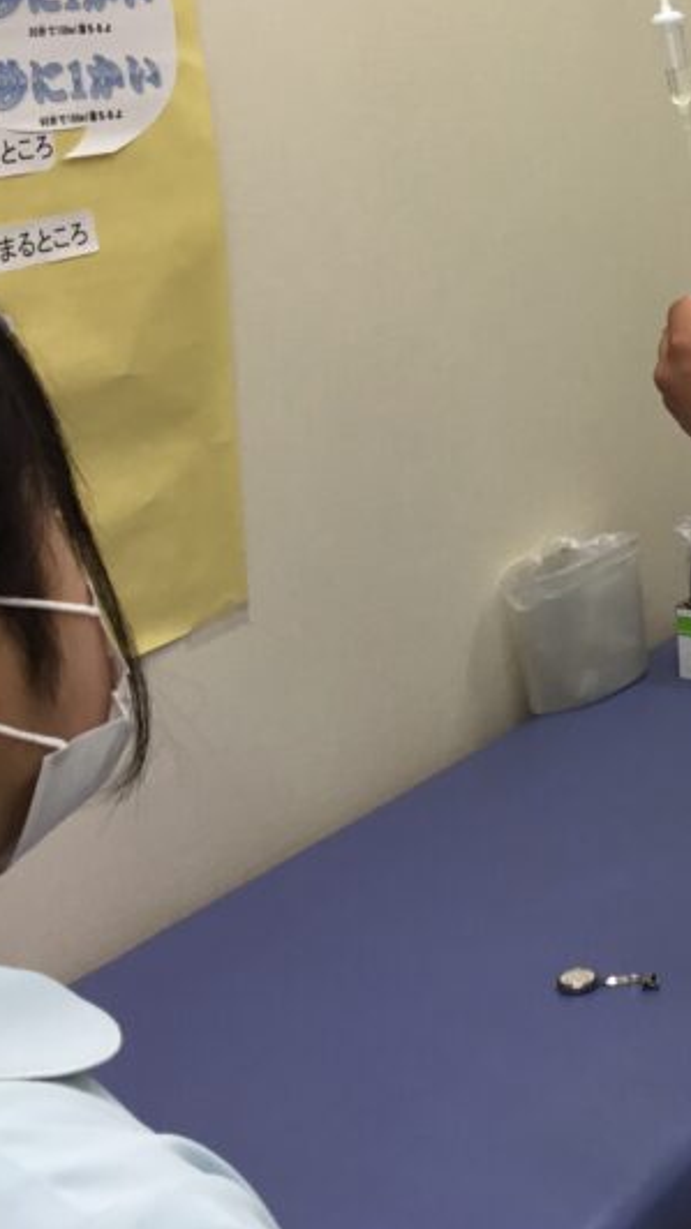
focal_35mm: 65
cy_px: 233
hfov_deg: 17.5
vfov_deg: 31.5
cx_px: 876
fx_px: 2119
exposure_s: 1/50
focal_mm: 3.3
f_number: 2.4
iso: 32
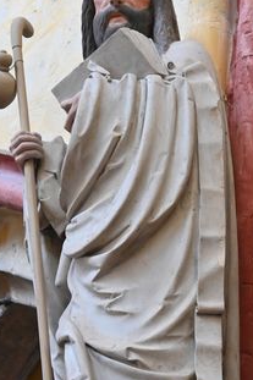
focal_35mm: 227
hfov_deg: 6.0
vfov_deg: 9.0
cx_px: 170
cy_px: 314
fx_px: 2395
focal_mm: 101
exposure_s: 1/125
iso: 2200
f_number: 6.3
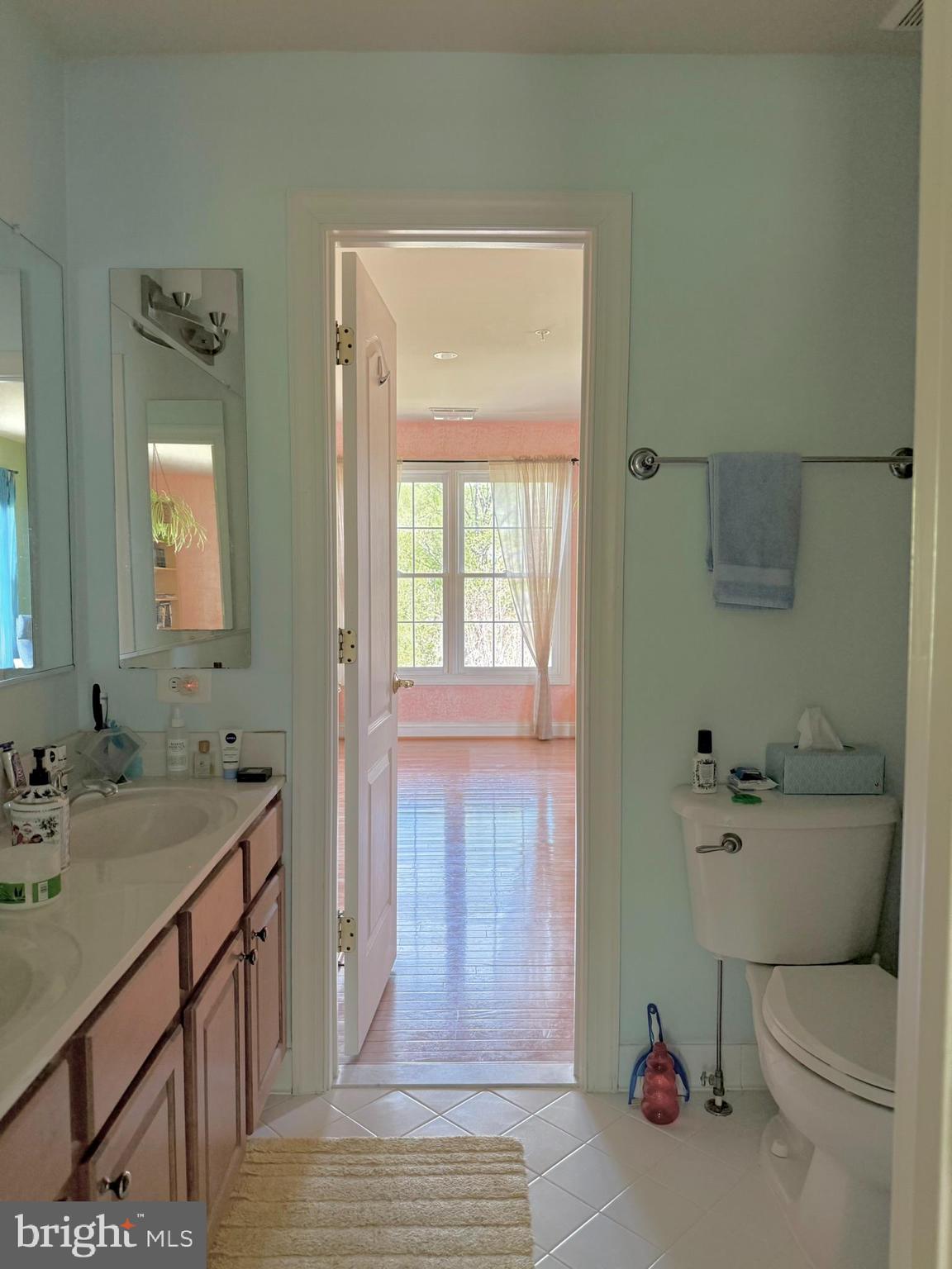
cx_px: 476
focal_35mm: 24
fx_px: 880
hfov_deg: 56.8
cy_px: 634
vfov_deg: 71.6
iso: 200
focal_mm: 6.76
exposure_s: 1/77
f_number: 1.78
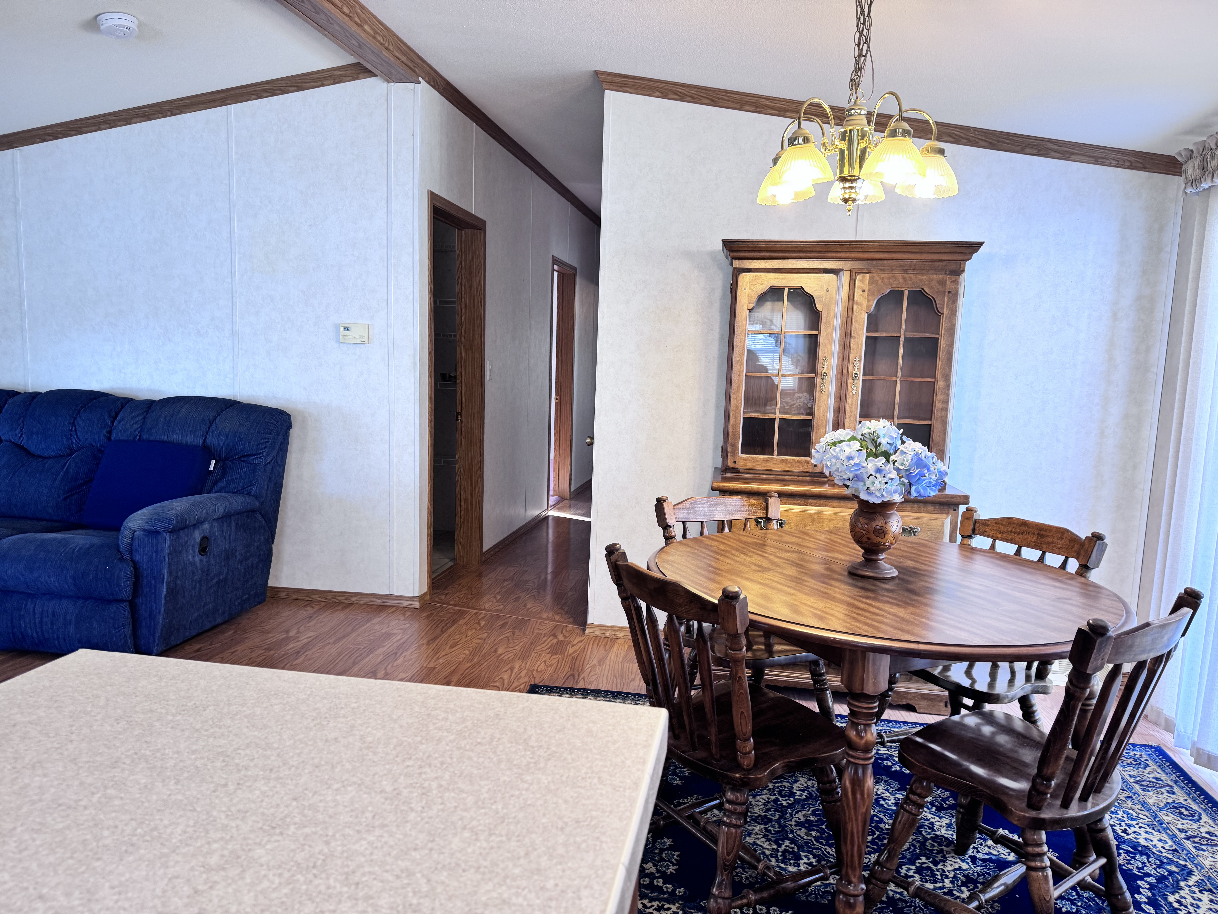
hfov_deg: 71.6
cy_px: 457
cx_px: 609
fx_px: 844
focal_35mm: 24
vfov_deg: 56.8
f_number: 1.78
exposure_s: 1/120
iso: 160
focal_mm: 6.76
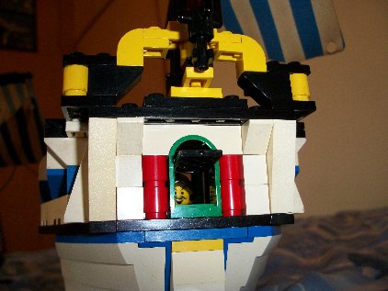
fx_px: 393
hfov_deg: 52.6
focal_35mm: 35
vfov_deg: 40.7
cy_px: 146
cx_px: 194
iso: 160
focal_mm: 6.3
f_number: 3.1
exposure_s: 1/60
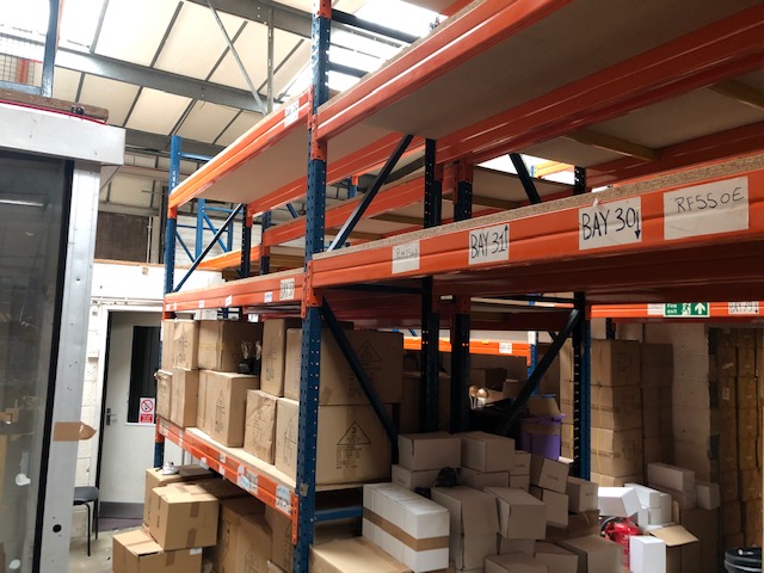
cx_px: 382
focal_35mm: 28
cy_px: 286
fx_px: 618
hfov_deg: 63.4
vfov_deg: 49.7
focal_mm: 3.99
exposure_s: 1/15
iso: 50
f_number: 1.8
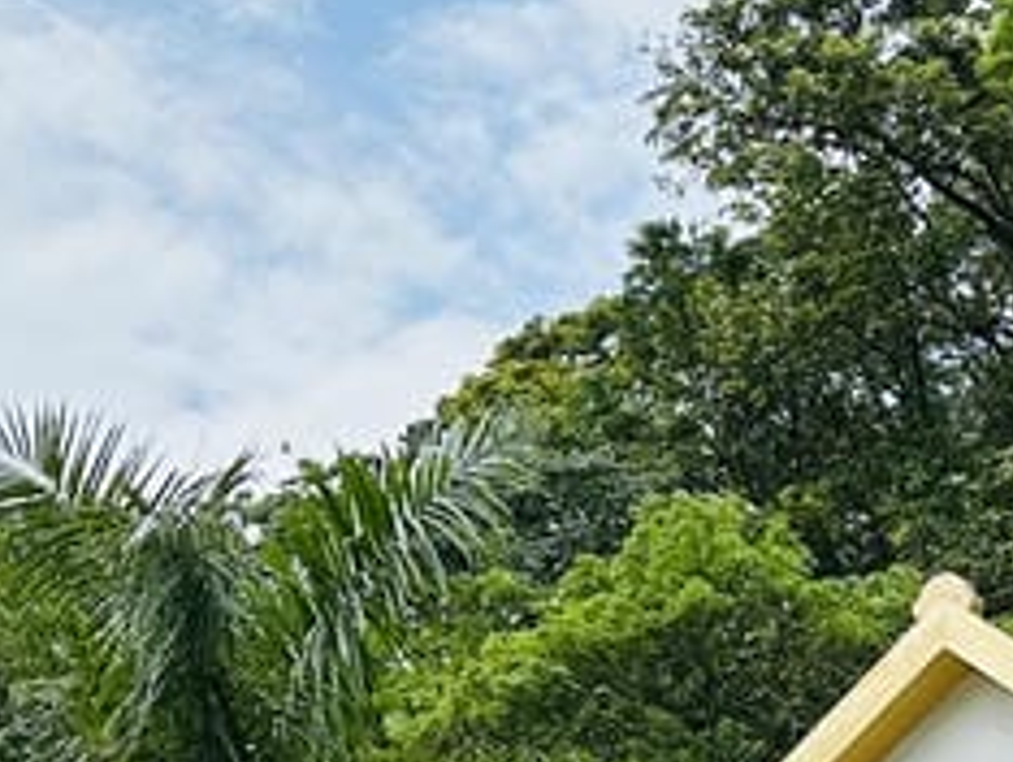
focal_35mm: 123
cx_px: 823
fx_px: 3603
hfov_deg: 15.9
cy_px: 745
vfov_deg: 12.0
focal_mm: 6.86
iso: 80
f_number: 1.78
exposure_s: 1/5848
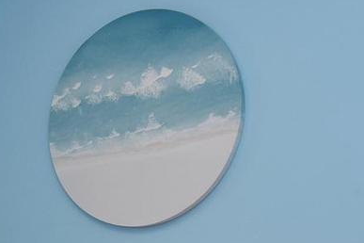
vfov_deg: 19.1
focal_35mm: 67
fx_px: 677
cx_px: 50
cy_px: 300
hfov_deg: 29.1
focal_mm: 12
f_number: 11
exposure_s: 1/80
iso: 800
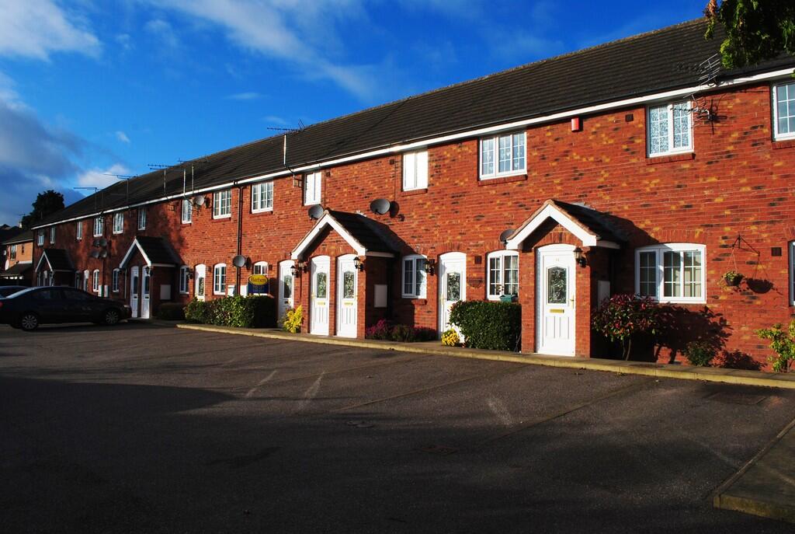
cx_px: 398
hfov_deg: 67.3
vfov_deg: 48.1
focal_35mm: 27
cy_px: 267
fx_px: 597
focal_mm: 18
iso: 100
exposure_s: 1/250
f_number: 10
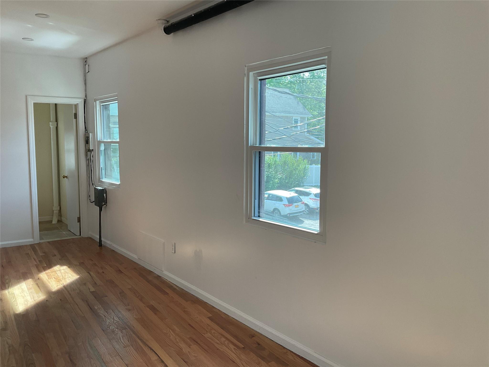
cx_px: 244
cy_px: 184
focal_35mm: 29
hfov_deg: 61.7
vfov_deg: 48.2
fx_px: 410
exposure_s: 1/122
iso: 40
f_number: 1.8
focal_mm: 3
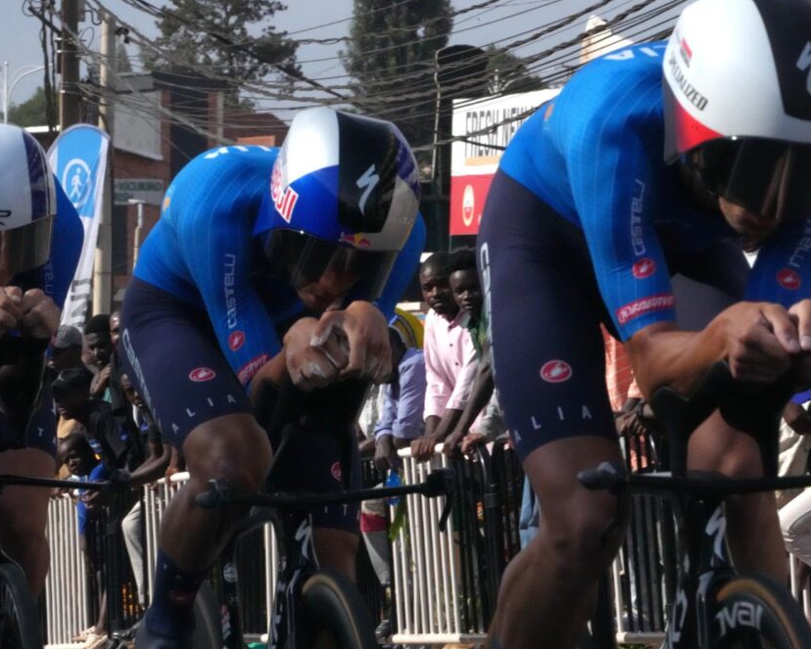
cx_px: 403
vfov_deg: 4.7
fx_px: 7996
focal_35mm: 333
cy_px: 324
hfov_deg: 5.8
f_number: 40
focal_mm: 294
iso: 12800
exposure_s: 1/1600
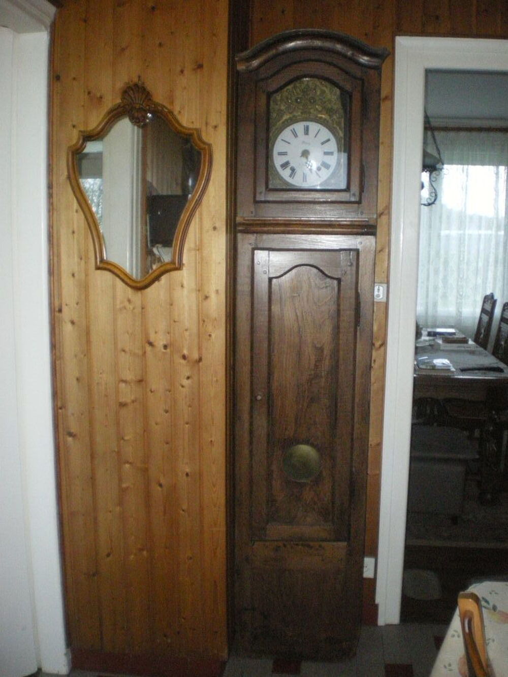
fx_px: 704
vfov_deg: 51.4
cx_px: 254
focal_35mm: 36
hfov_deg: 39.7
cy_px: 338
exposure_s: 1/50
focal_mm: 6.3
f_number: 3.1
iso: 800
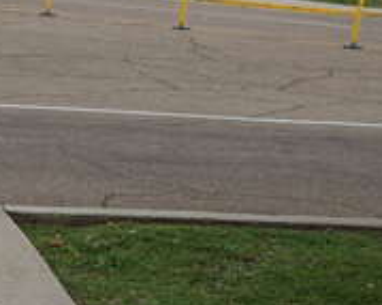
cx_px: -220
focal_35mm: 113
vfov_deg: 13.1
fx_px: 1277
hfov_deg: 15.5
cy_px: 423
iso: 100
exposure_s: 1/200
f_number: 6.3
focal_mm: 18
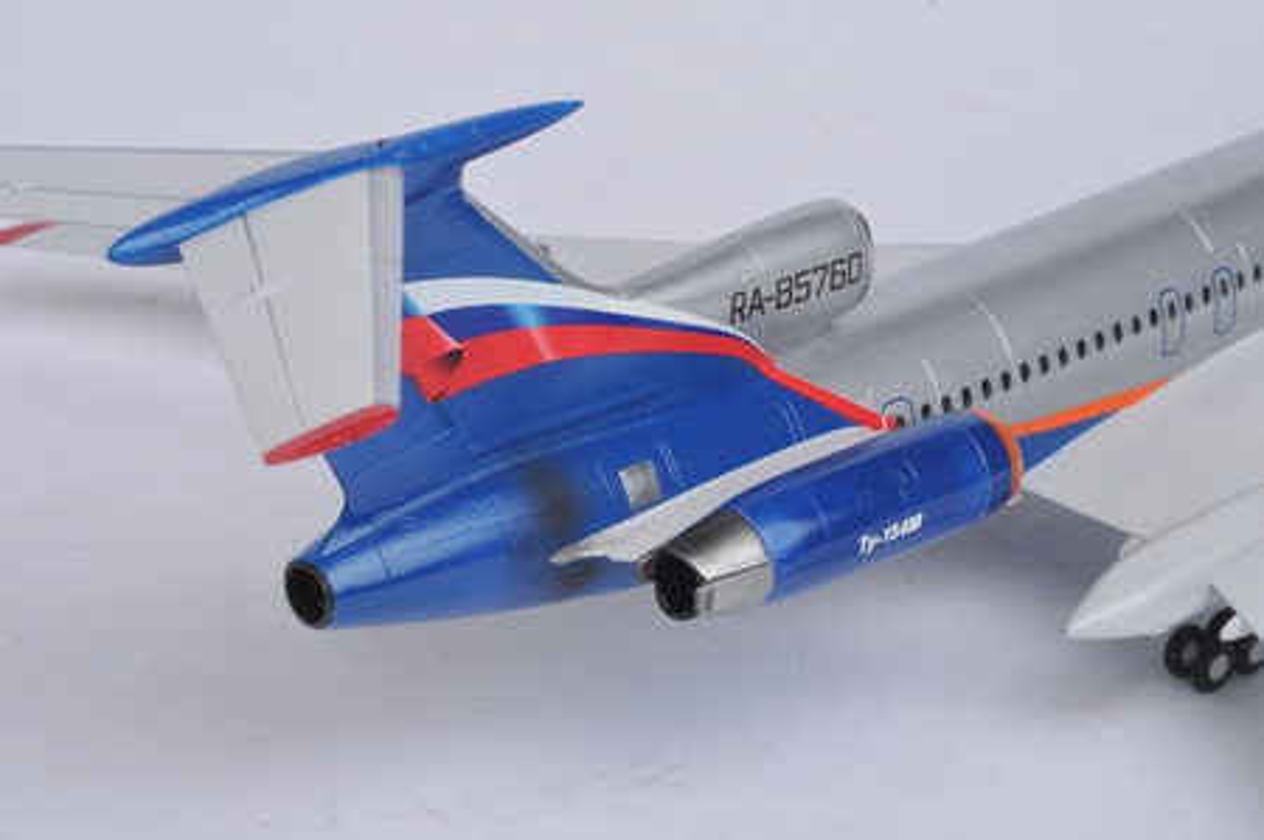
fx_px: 3157
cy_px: 420
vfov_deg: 15.2
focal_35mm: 90
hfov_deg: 22.6
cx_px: 632
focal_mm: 60
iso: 200
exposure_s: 1/125
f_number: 36
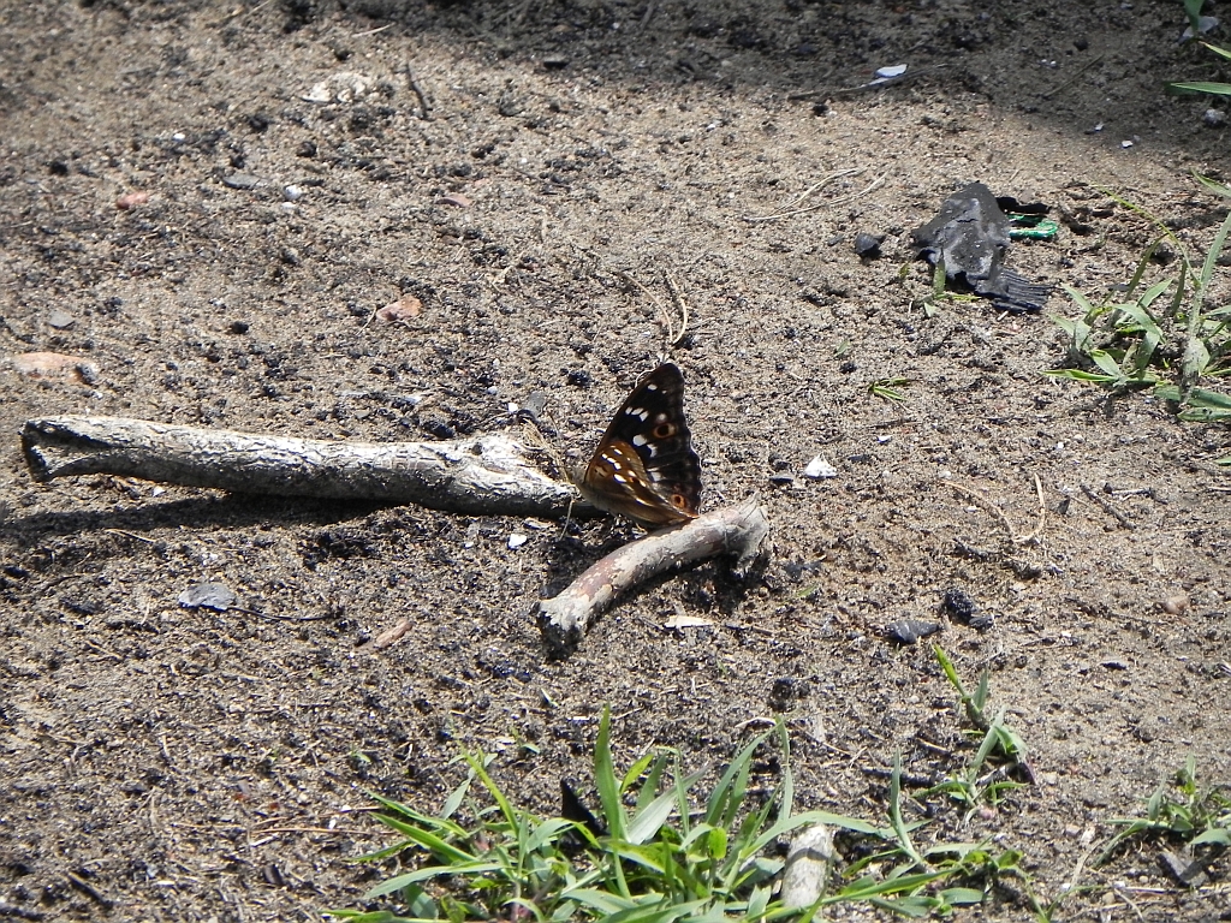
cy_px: 462
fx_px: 15114
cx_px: 616
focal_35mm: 425
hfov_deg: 4.7
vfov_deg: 3.5
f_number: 5
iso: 160
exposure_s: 1/528
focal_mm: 75.7
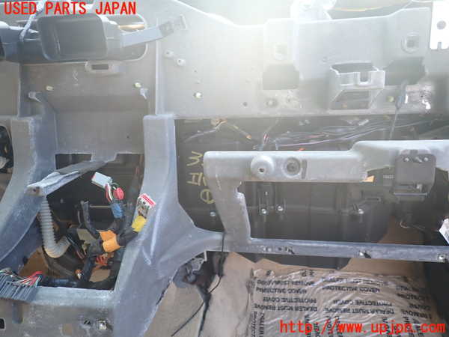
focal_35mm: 25
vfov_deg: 54.9
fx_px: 324
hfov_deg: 69.4
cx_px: 224
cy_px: 168
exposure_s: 1/100
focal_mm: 4.5
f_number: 2
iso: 100
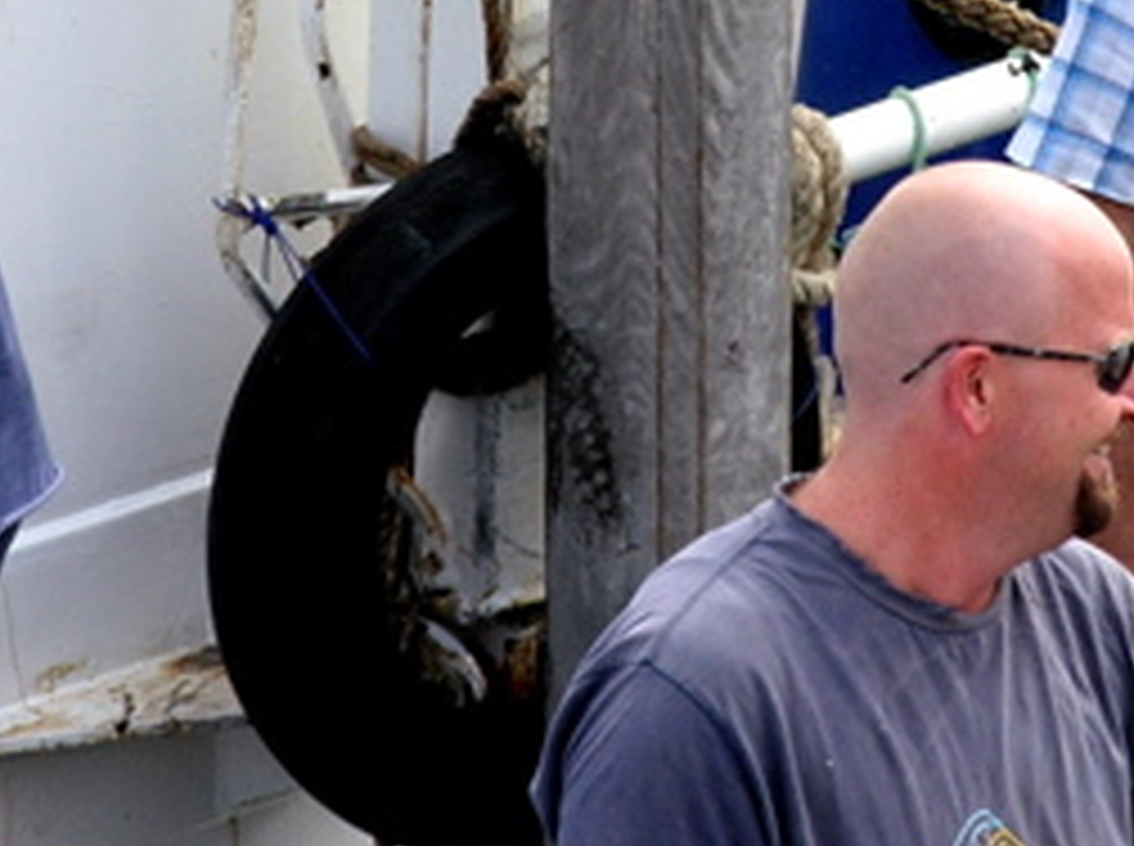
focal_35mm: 770
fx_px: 25177
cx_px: 693
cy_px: 40
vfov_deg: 1.9
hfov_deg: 2.6
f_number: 4.4
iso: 50
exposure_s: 1/181
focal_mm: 50
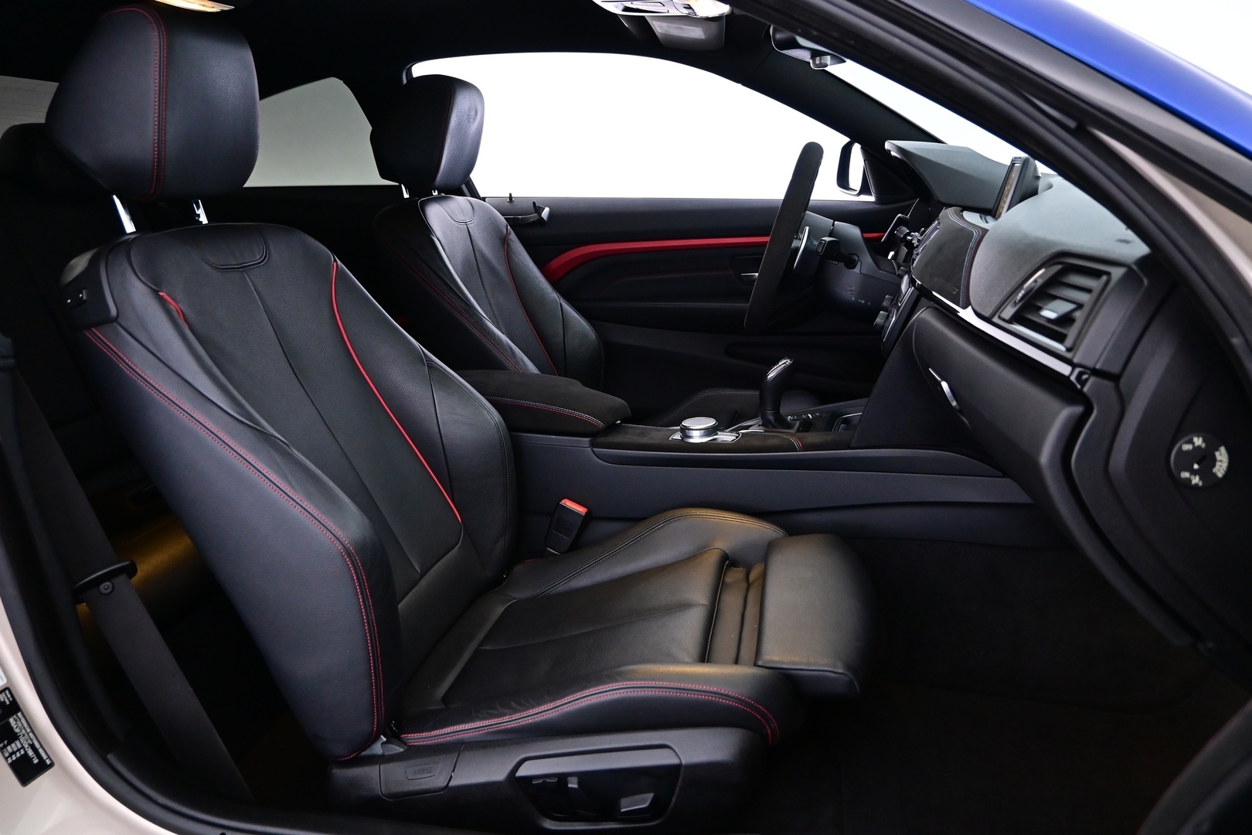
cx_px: 626
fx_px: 939
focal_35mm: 27
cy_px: 418
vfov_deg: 47.9
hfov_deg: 67.4
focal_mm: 18
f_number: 3.5
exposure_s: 1/20
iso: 1250
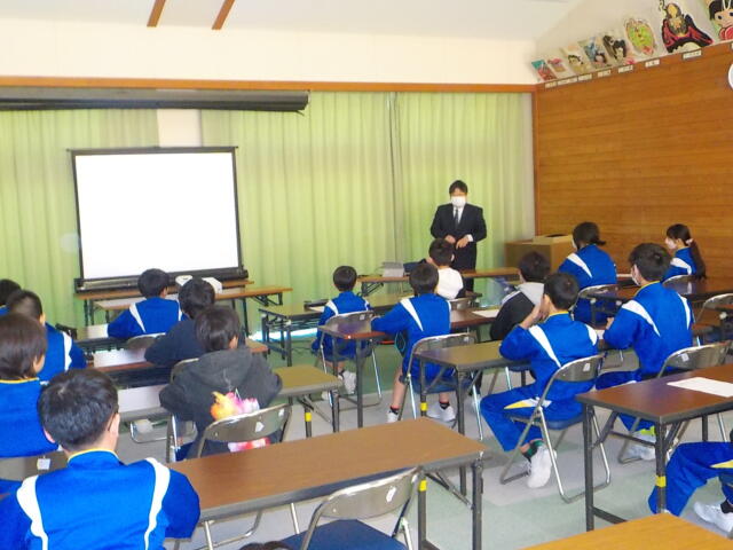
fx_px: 805
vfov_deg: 37.7
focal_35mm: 38
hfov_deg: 49.0
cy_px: 275
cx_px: 366
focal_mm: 5.2
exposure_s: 1/30
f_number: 3.7
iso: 720
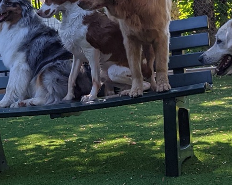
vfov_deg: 26.9
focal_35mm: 55
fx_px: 378
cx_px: 169
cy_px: 28
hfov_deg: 33.6
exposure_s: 1/1957
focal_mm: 4.44
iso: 57
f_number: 1.8
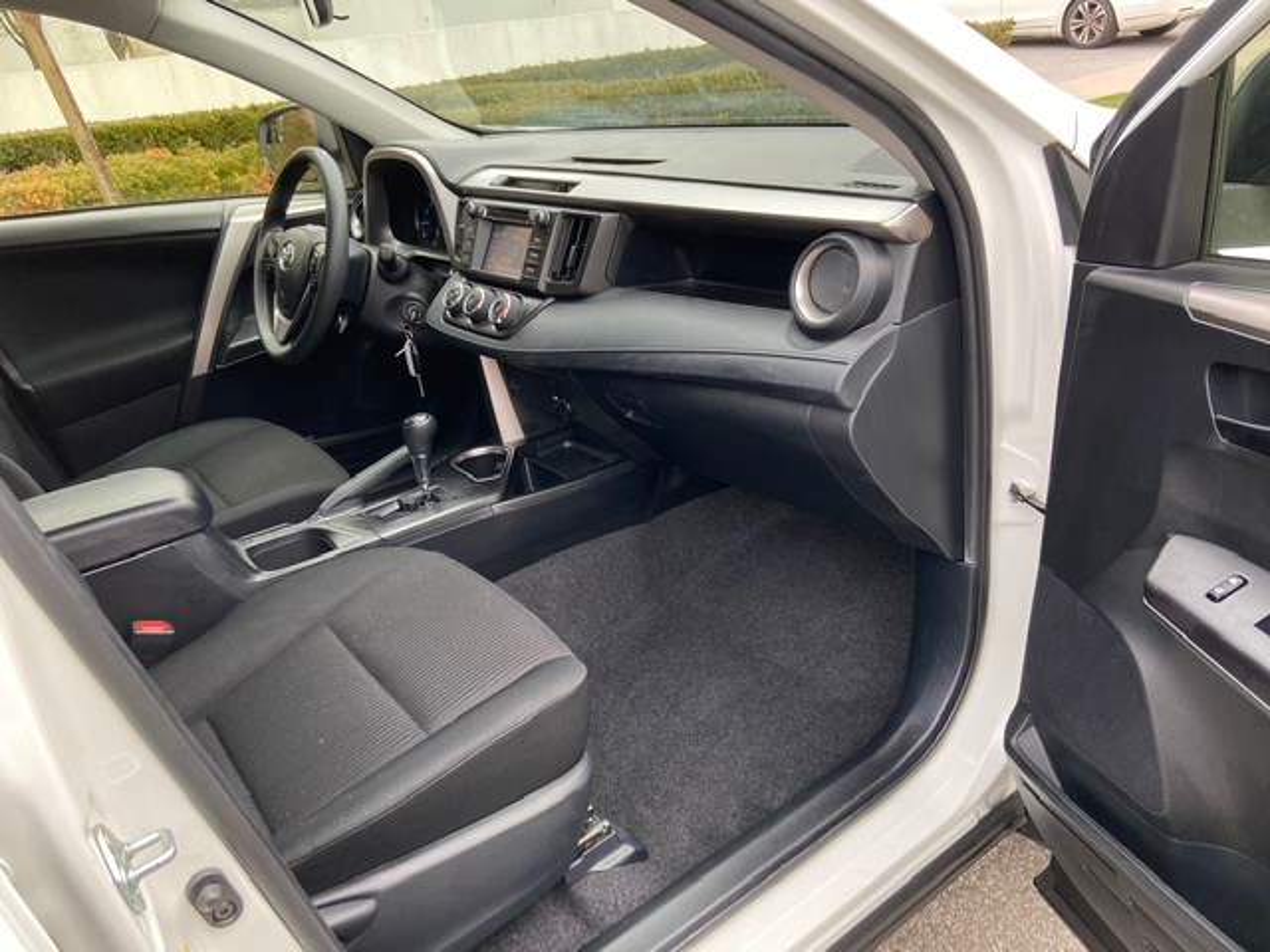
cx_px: 635
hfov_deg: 67.3
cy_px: 476
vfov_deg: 53.1
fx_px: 954
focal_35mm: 26
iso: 125
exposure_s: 1/110
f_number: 1.8
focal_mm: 4.25
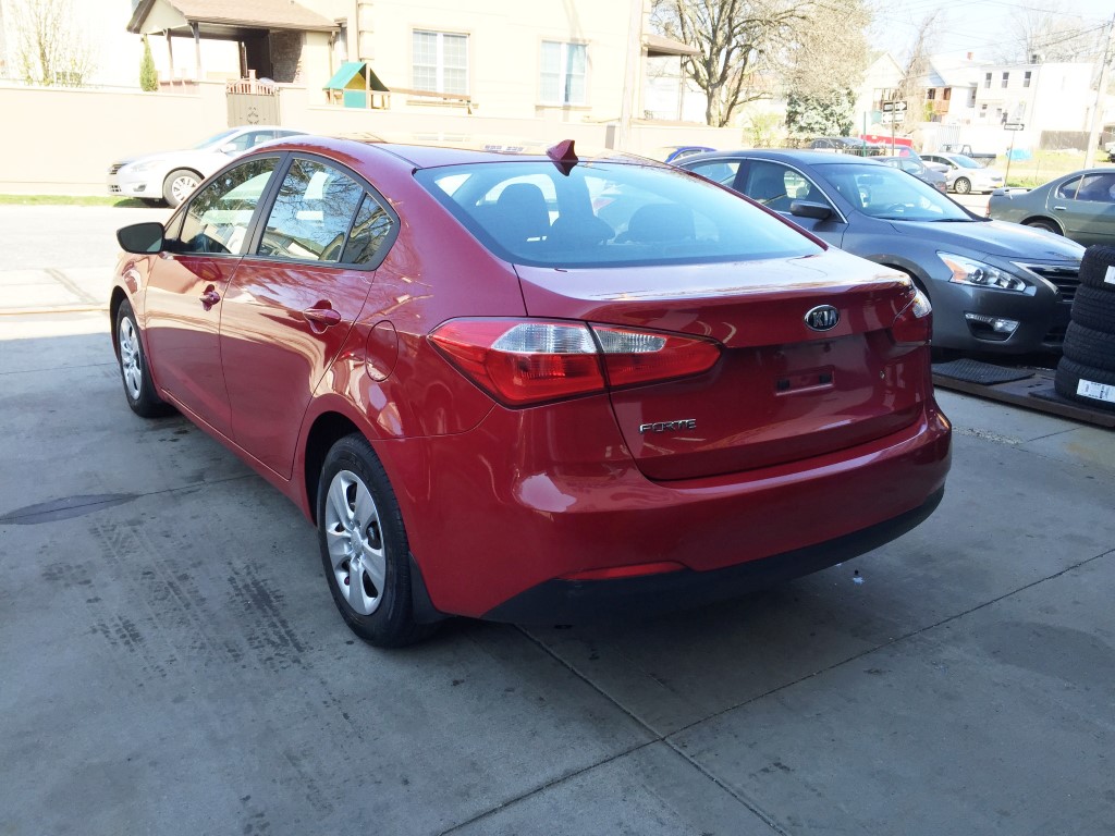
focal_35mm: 29
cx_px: 558
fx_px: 934
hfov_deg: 61.7
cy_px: 418
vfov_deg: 48.2
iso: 32
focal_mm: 4.15
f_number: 2.2
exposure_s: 1/599
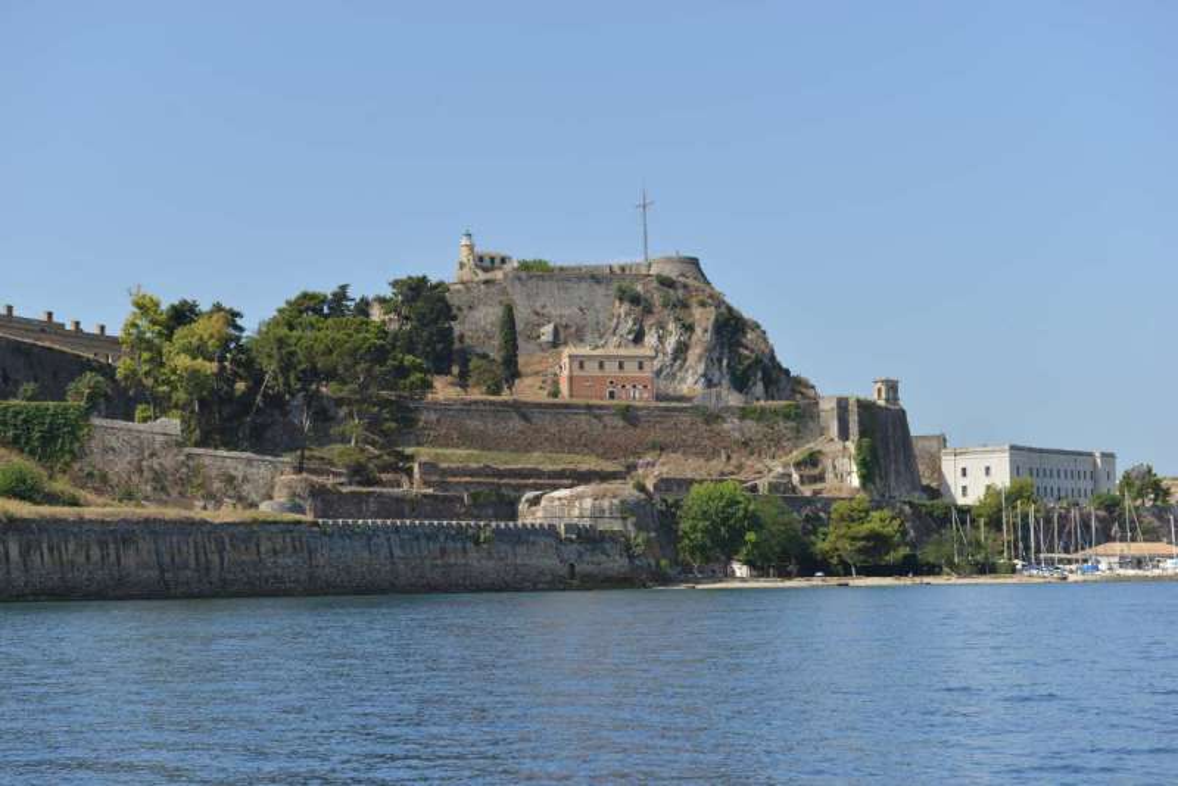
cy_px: 393
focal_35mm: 62
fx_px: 2029
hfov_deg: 32.4
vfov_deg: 21.9
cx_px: 589
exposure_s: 1/200
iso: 125
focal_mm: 62
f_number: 7.1
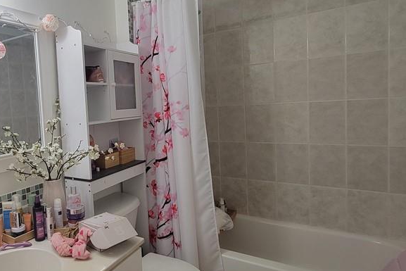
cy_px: 122
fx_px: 271
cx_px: 92
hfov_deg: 68.0
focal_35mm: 24
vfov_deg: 53.1
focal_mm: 2.2
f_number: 2.2
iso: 160
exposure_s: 1/60
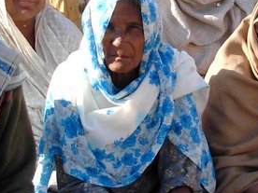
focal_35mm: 141
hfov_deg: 13.9
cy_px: 10
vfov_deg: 10.5
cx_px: 196
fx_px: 1051
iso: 79
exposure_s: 1/861
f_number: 2.9
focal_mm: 6.3
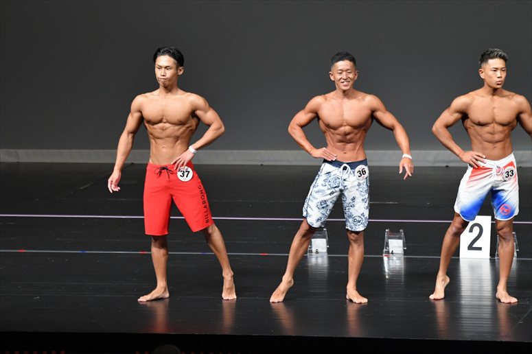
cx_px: 266
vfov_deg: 5.1
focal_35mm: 270
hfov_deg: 7.6
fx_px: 3988
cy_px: 177
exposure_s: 1/400
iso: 4000
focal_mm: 180
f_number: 5.6
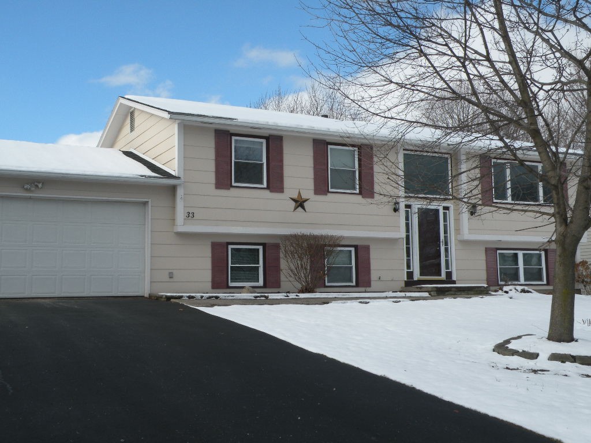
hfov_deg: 44.8
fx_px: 717
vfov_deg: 34.3
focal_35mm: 42
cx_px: 296
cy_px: 222
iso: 64
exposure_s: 1/231
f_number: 6.3
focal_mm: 7.4
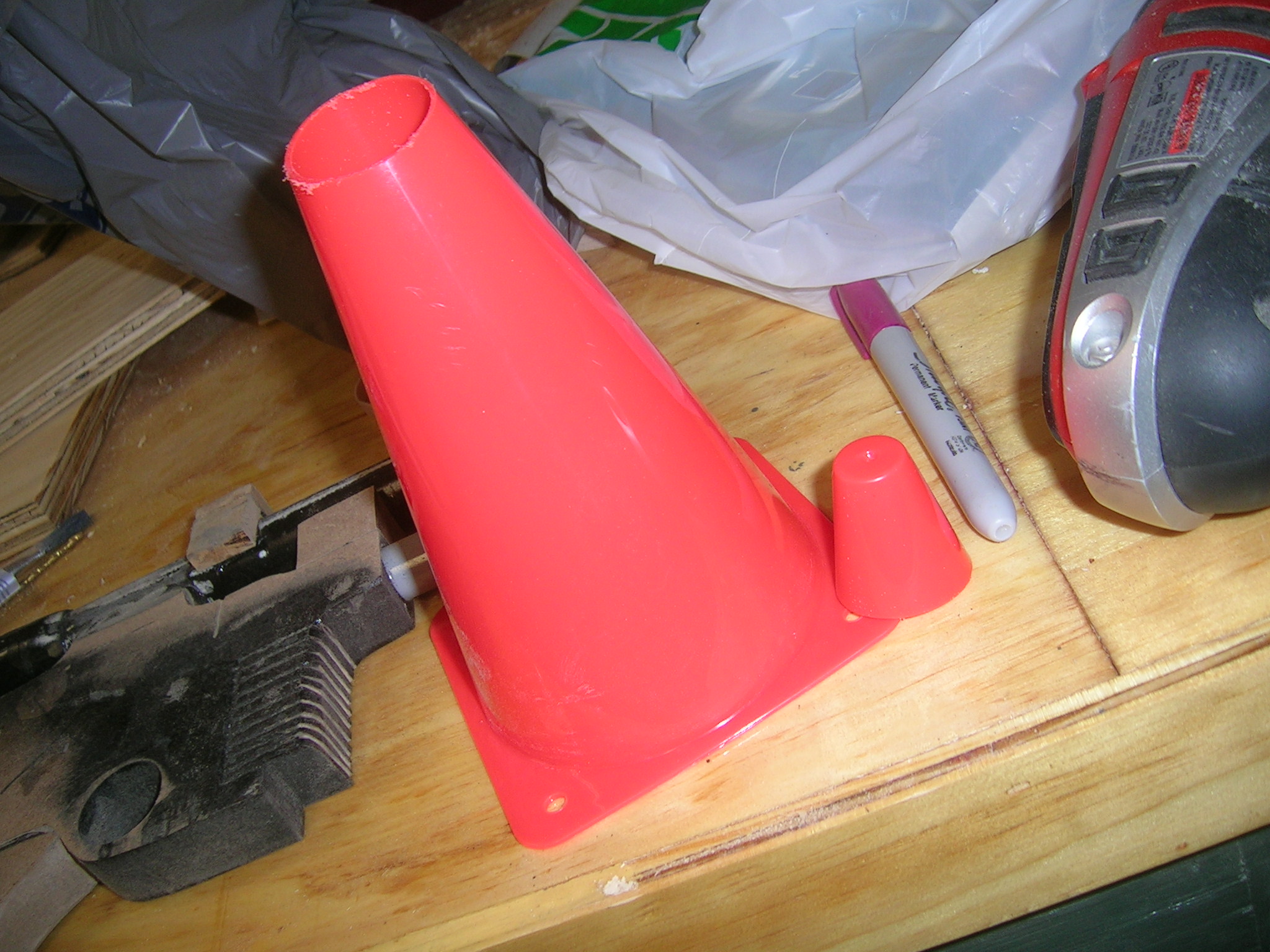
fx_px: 1284
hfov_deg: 52.6
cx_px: 635
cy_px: 476
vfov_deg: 40.7
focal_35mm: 35
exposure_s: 1/60.1
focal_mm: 5.4
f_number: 2.8
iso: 50
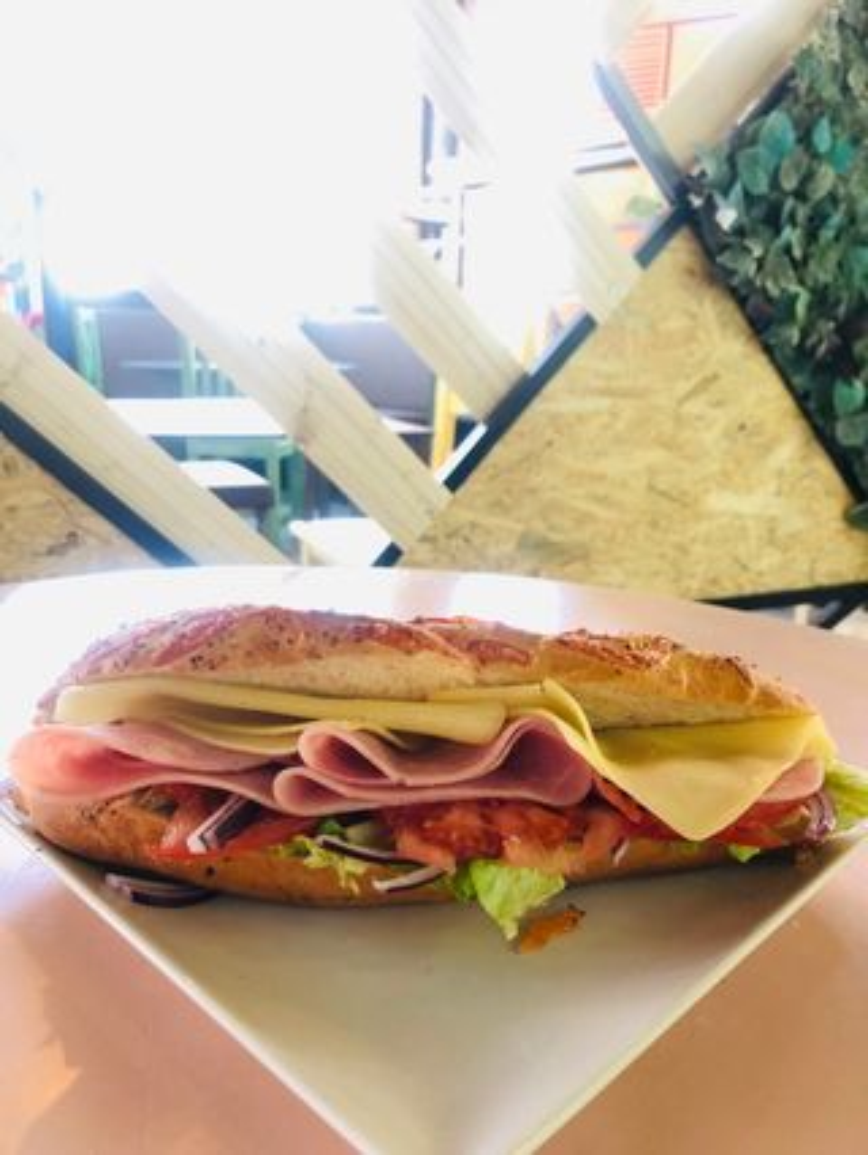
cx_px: 434
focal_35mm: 28
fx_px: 935
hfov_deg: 49.8
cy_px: 578
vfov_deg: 63.4
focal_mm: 4
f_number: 1.8
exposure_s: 1/17
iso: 40
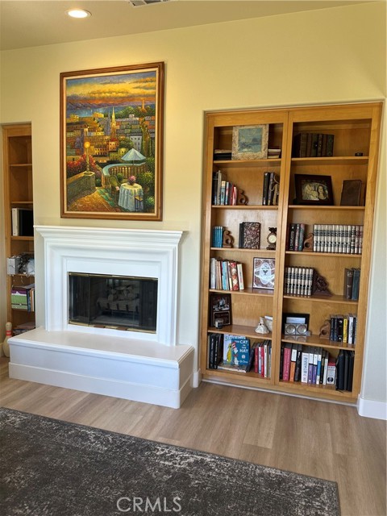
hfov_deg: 56.8
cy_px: 258
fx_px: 358
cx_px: 194
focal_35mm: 24
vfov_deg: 71.6
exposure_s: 1/120
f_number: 1.78
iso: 80
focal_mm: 6.86
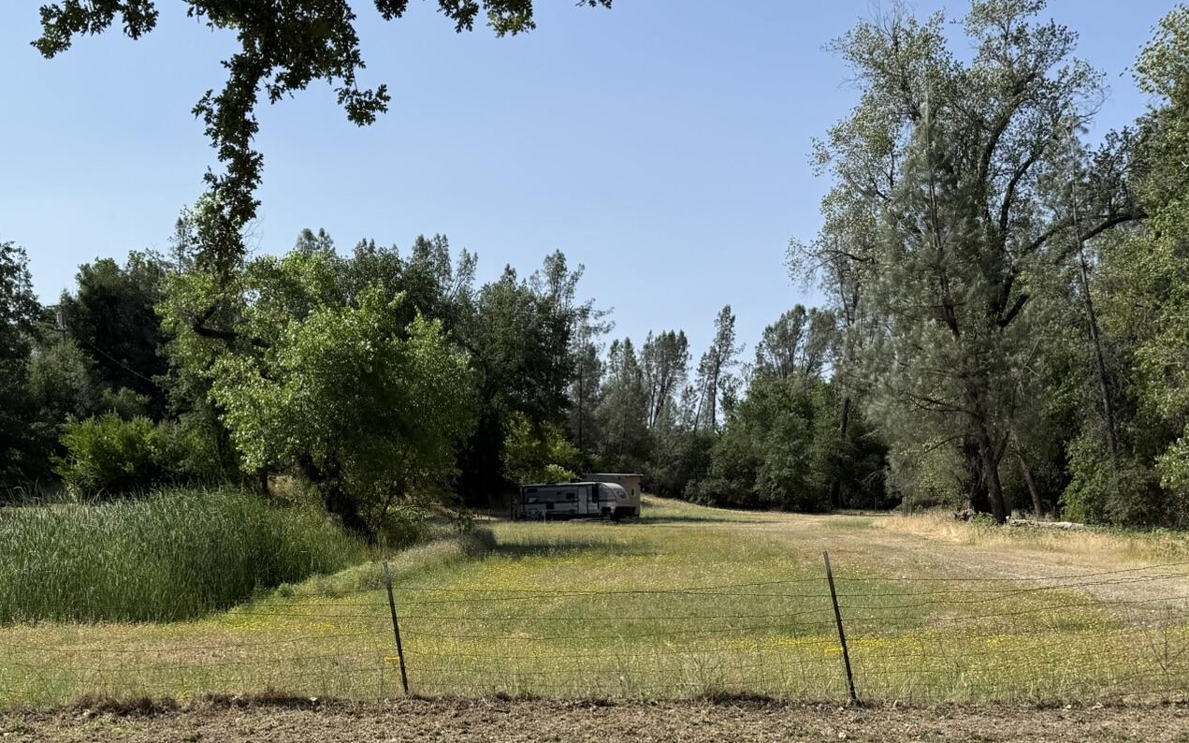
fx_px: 1328
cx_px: 420
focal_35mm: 41
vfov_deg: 30.6
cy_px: 572
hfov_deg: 47.6
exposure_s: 1/4975
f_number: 1.78
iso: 80
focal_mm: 6.76
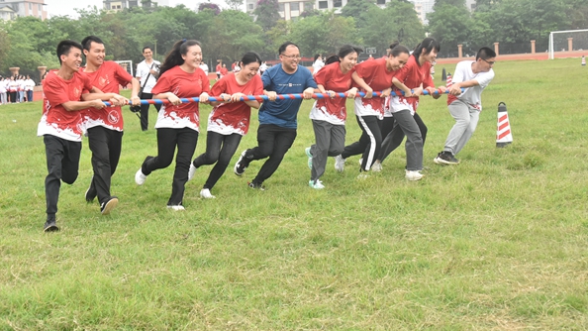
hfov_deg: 41.3
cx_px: 294
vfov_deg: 23.9
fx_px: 780
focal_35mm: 50
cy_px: 131
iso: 1600
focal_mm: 30
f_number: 6.3
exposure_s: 1/640
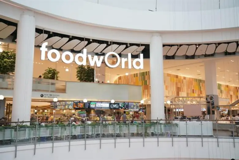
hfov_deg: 57.2
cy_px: 80
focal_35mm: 33
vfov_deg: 40.0
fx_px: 219
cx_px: 120
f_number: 4
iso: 2500
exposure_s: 1/500
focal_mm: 33
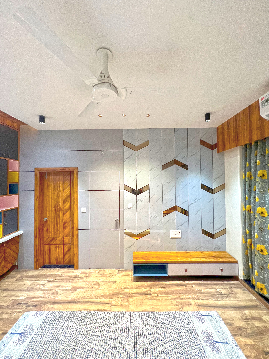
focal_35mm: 13
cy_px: 180
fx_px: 135
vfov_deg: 106.2
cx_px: 134
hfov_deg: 89.9
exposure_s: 1/100
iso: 250
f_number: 1.8
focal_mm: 1.57
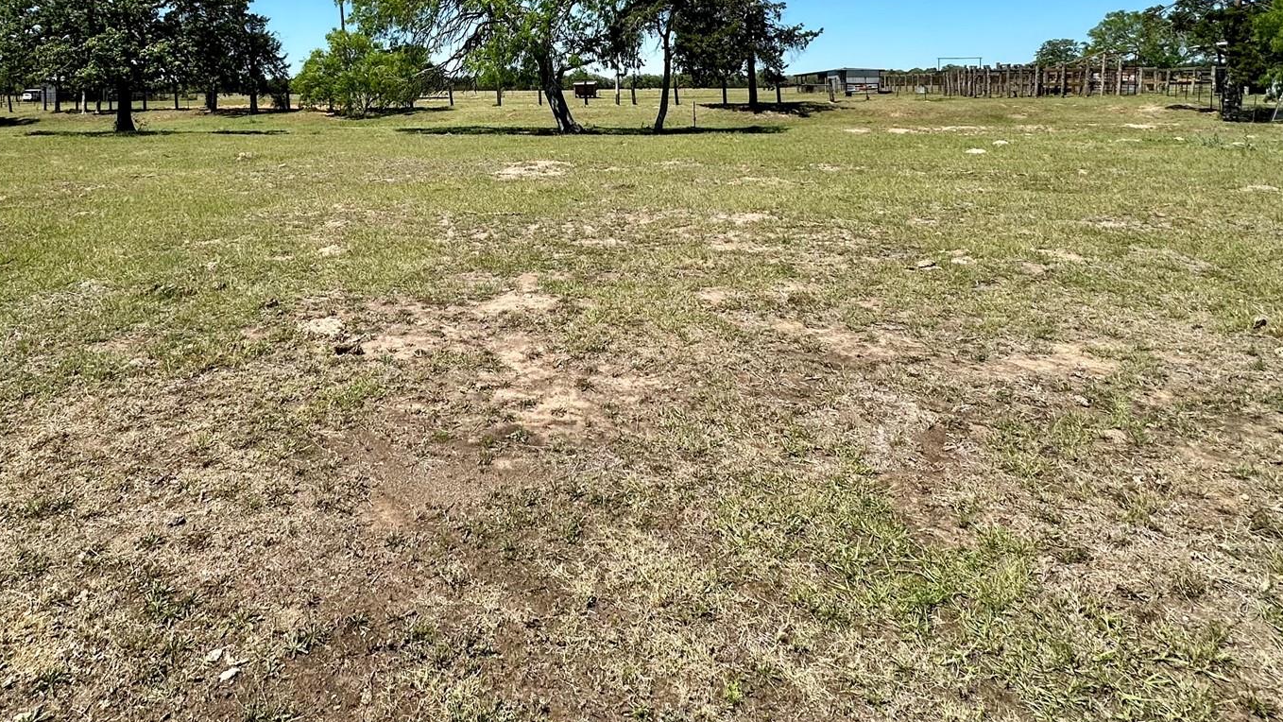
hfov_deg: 77.2
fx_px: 782
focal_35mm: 23
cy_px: 98
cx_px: 477
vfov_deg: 45.7
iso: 40
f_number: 2.2
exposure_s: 1/1742
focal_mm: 2.22
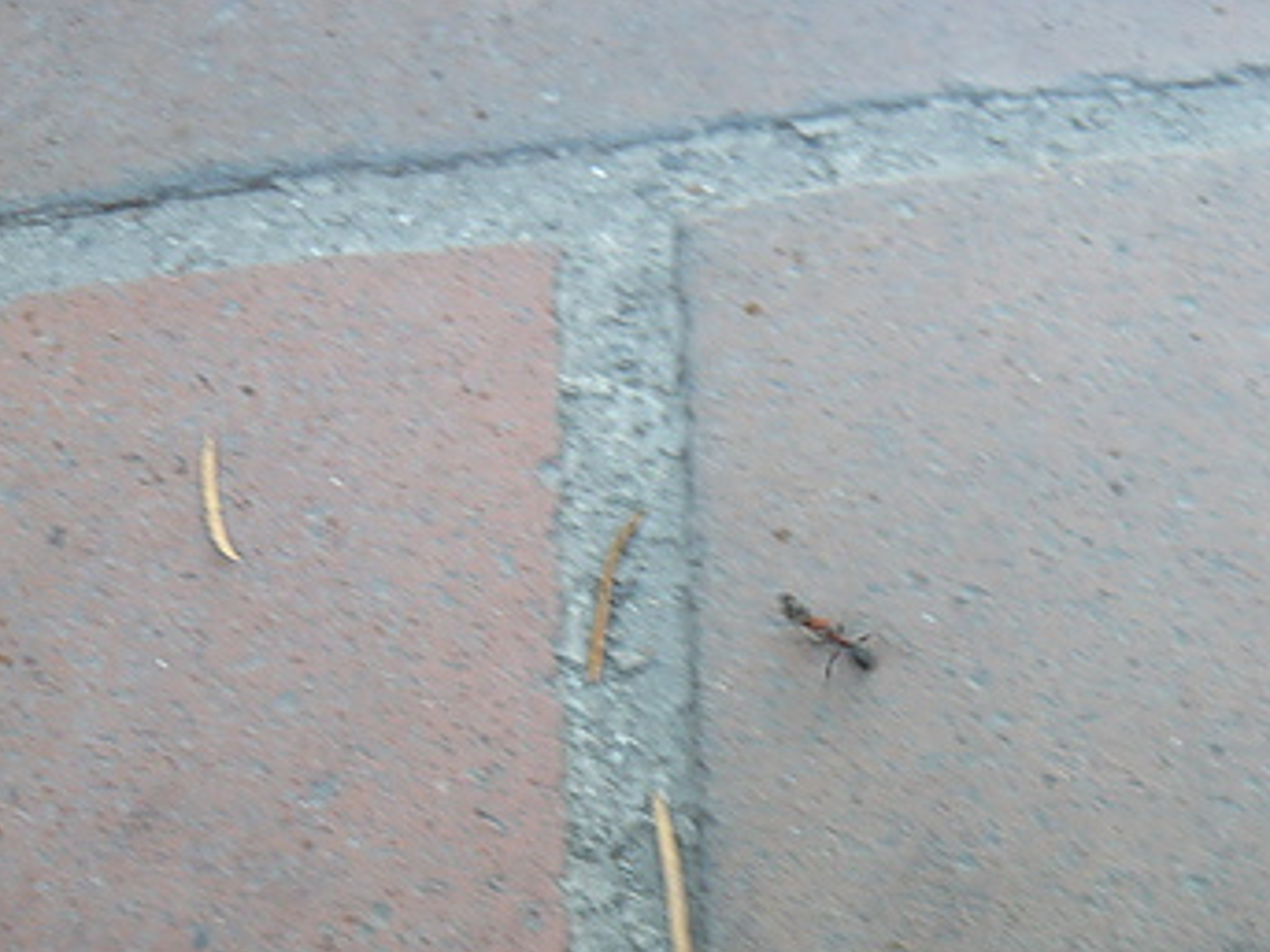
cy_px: 785
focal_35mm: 49
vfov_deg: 28.9
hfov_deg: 37.9
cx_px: 959
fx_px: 1797
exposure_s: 1/40
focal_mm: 4.6
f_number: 2.8
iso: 100
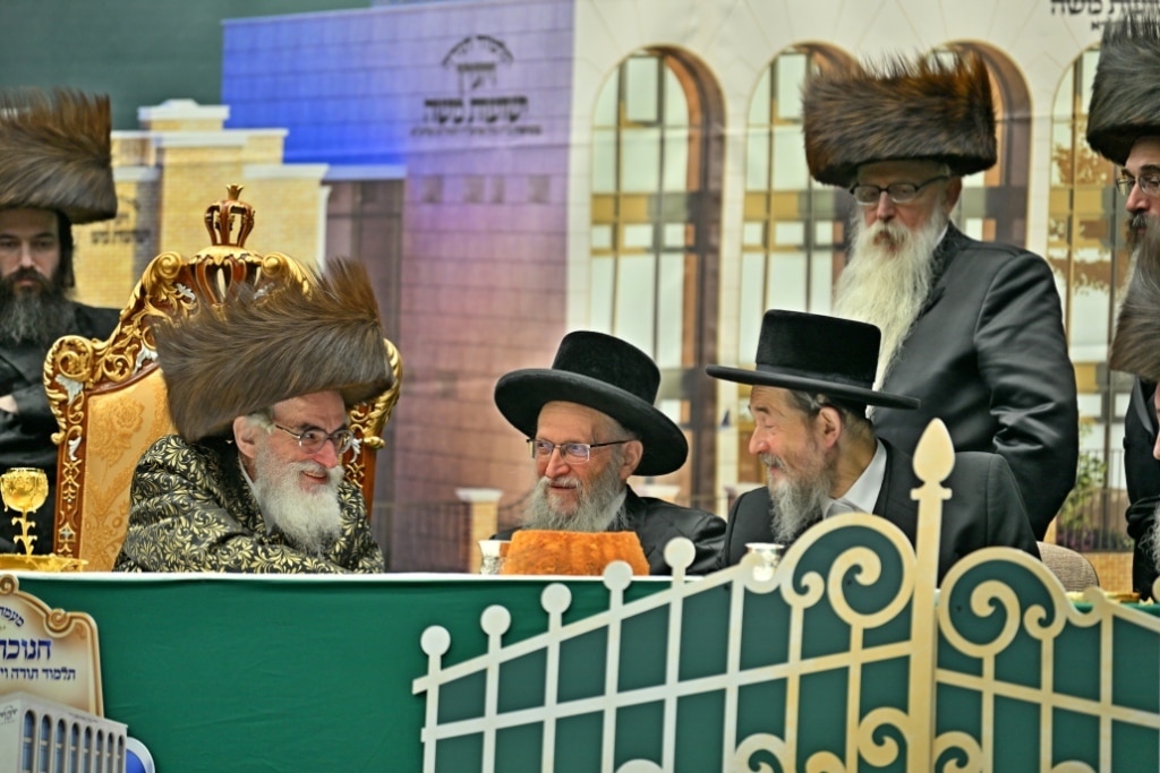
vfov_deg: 6.9
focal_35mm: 200
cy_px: 386
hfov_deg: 10.3
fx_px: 6445
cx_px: 580
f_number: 2.8
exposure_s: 1/320
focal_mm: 200
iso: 250
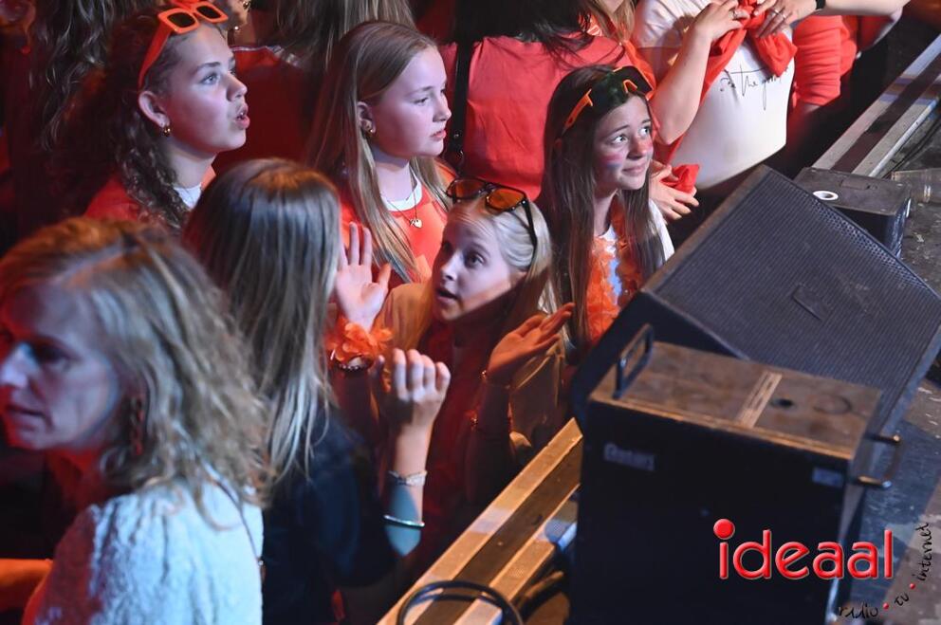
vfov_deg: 19.4
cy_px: 312
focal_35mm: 70
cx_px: 470
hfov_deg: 28.9
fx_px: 1828
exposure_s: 1/320
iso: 8000
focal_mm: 70
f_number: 4.5
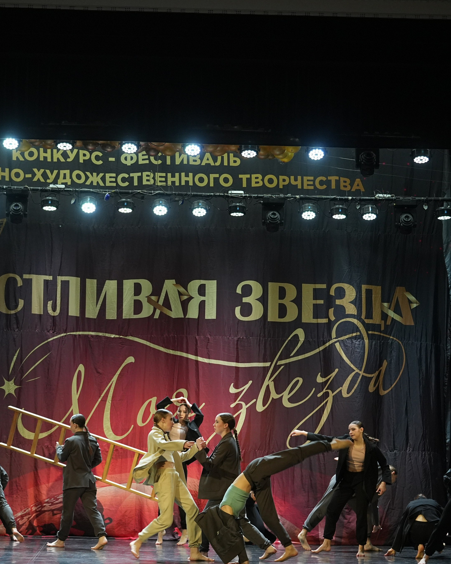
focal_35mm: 99
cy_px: 282
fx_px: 1652
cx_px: 151
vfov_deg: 19.4
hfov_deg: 15.5
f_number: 2.8
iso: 2000
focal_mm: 70
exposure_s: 1/400
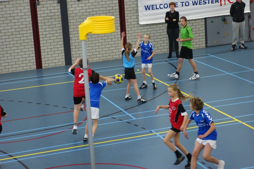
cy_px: 84
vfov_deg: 13.0
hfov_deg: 19.5
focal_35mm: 105
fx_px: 740
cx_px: 127
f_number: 3.2
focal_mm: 70
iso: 800
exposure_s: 1/160
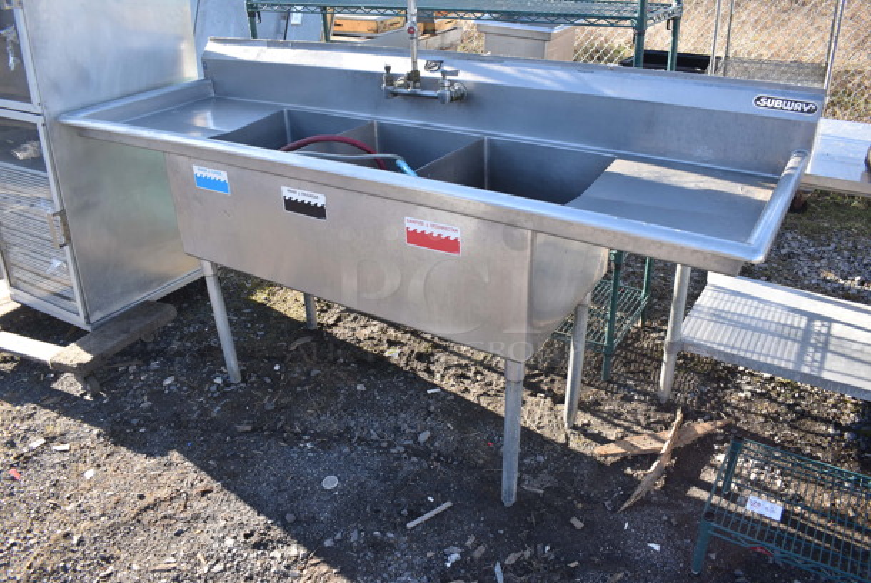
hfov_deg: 67.3
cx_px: 436
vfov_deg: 48.0
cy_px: 292
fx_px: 654
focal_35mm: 27
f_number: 5.6
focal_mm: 18
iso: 320
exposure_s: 1/250
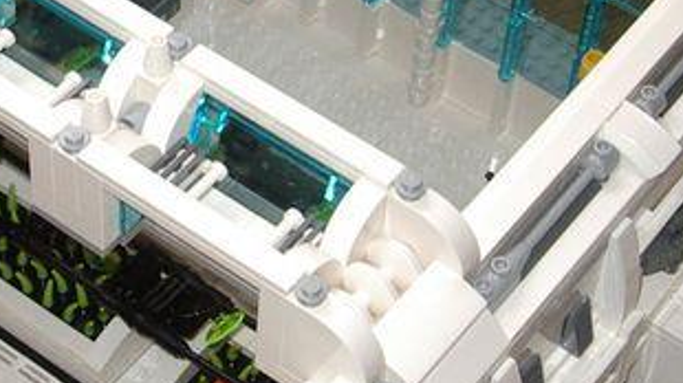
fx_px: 2118
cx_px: 176
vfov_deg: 10.3
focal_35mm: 117
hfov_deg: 18.2
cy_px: 114
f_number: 3
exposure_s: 1/60
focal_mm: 7.8
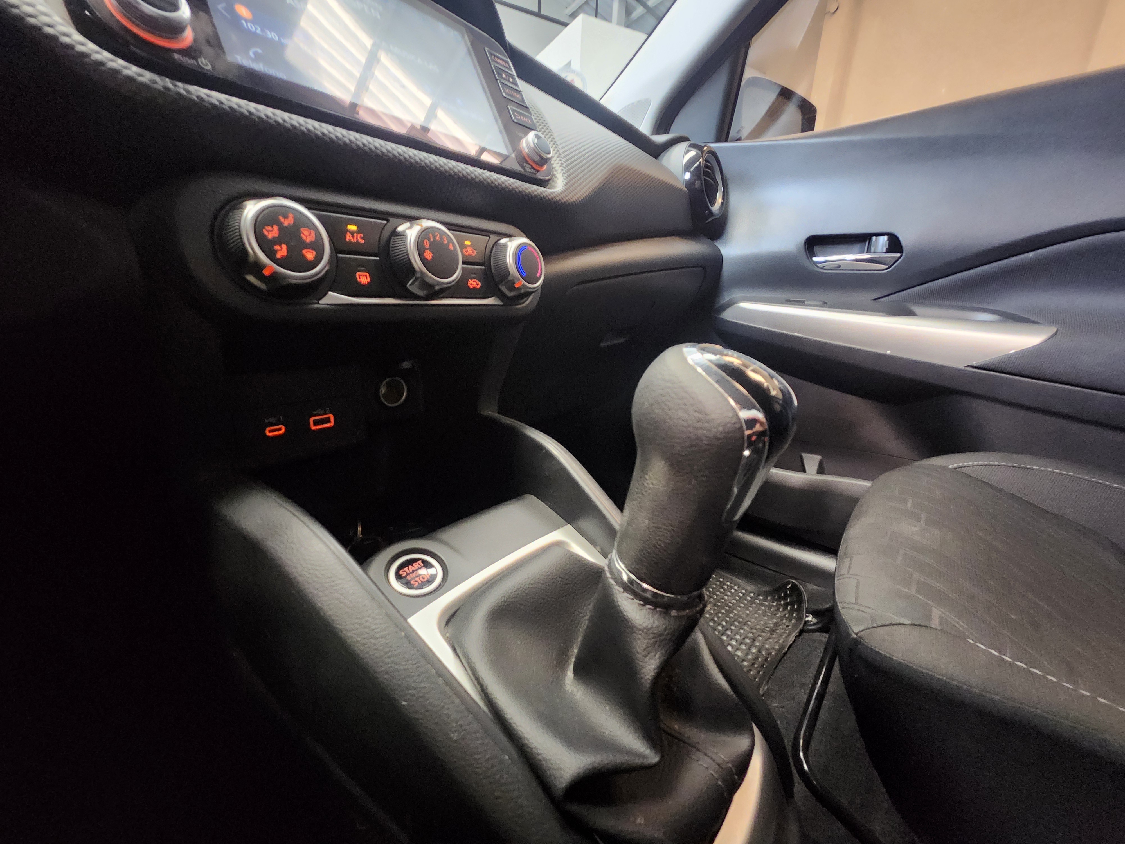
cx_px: 562
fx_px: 422
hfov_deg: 106.2
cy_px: 422
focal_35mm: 13
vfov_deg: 89.9
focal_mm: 1.74
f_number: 2.2
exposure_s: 1/25
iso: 1000
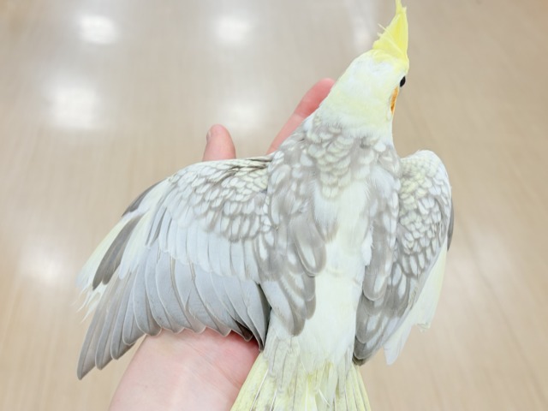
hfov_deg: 36.8
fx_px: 823
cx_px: 274
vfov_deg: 28.0
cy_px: 206
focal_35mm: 52
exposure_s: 1/50
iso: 32
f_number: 1.6
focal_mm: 5.96
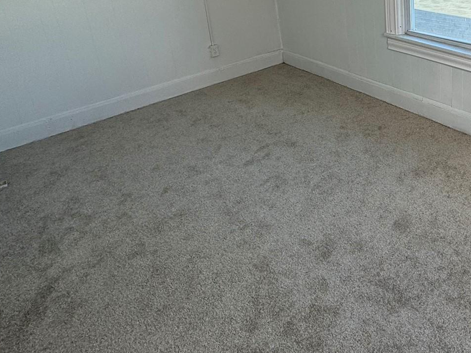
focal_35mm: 30
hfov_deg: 56.0
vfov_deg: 42.9
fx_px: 408
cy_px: 36
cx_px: 371
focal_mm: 2.22
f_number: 2.2
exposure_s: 1/99
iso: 80
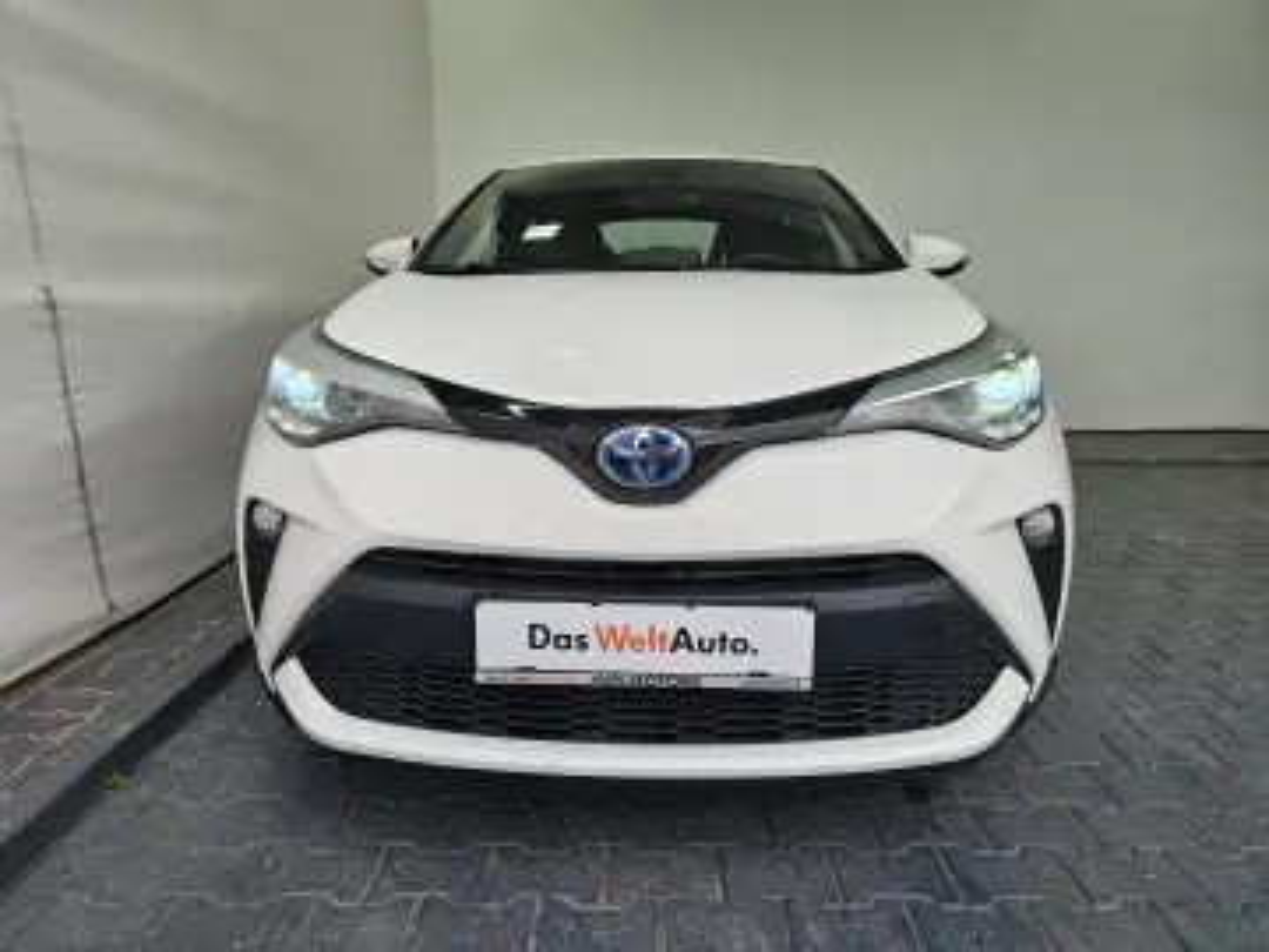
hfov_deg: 73.9
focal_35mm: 23
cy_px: 476
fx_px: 843
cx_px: 634
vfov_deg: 58.9
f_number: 1.7
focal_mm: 6.3
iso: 20
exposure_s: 1/200
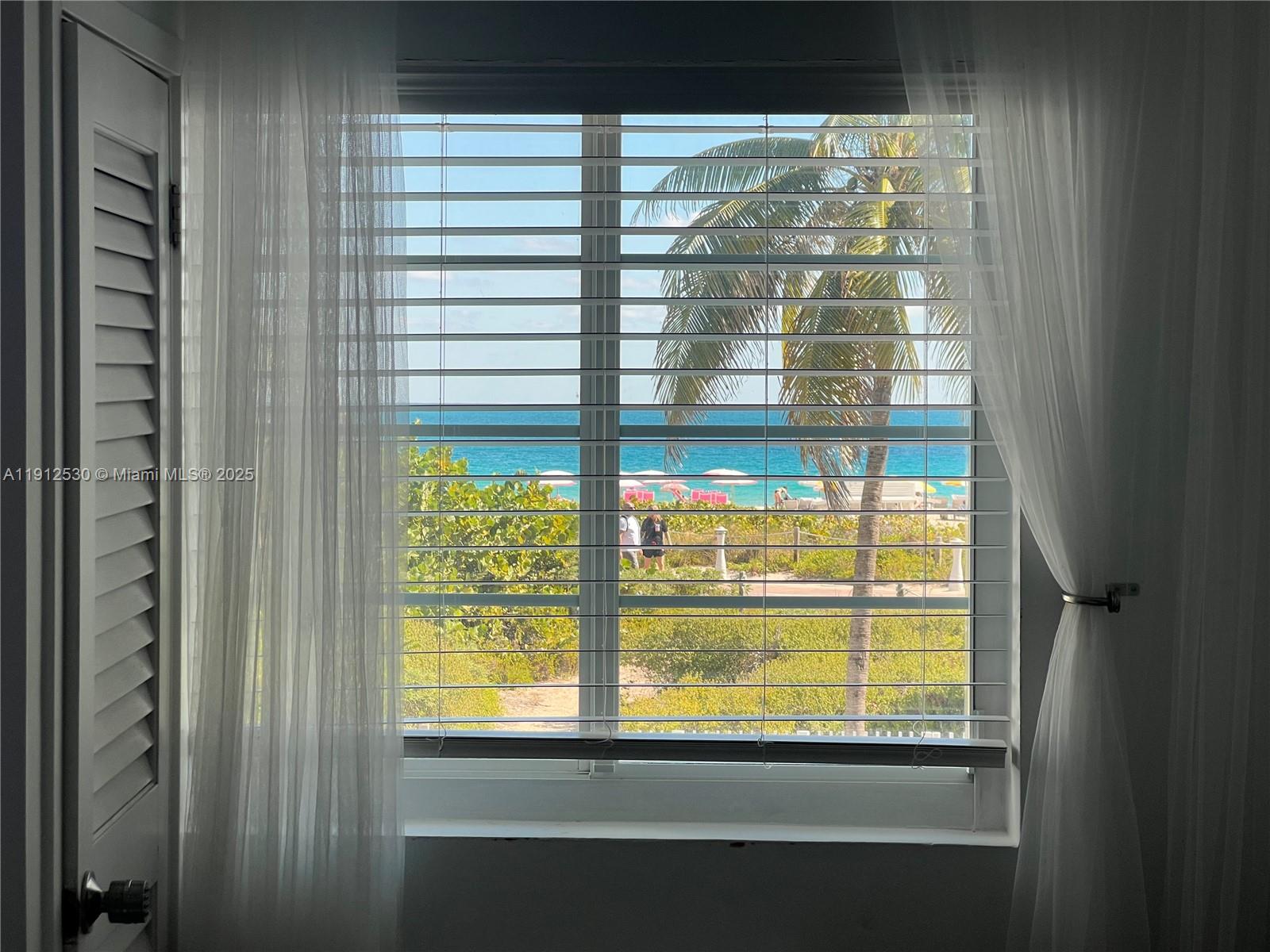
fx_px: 2825
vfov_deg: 19.1
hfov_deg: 25.3
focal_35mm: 77
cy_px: 476
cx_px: 635
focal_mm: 9
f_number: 2.8
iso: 32
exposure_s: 1/139
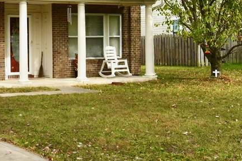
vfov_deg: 27.4
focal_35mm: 42
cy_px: -40
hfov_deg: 29.0
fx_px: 282
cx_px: -120
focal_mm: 14
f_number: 13
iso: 640
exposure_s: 1/640
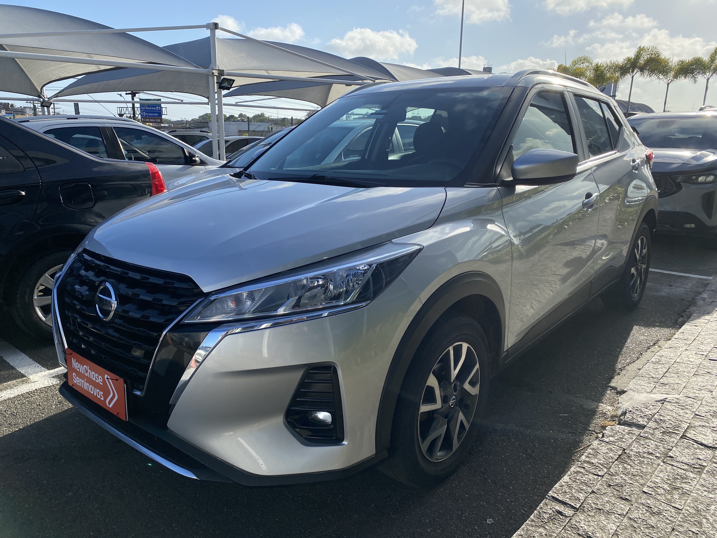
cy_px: 269
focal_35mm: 26
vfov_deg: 53.1
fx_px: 539
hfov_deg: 67.3
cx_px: 358
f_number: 1.8
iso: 32
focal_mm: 4.25
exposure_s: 1/5025
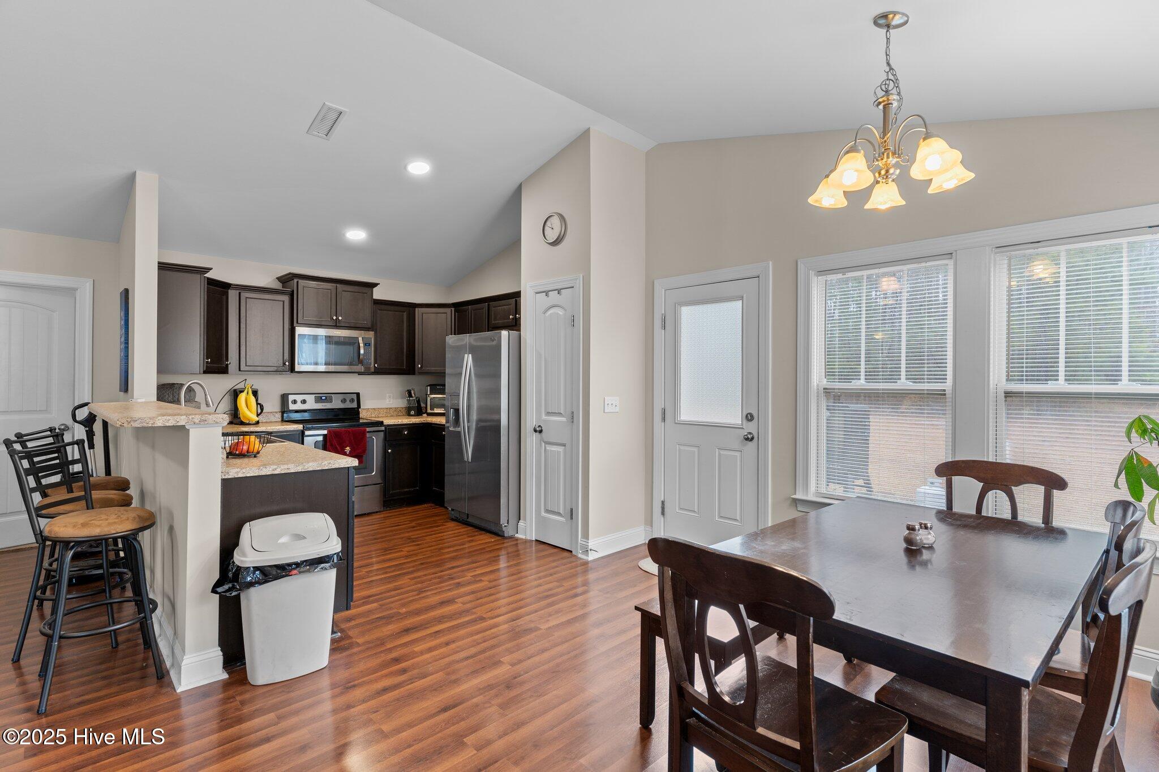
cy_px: 386
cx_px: 580
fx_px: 547
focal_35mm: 17
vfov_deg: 70.4
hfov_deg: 93.3
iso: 160
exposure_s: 1/2
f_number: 6.3
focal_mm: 17
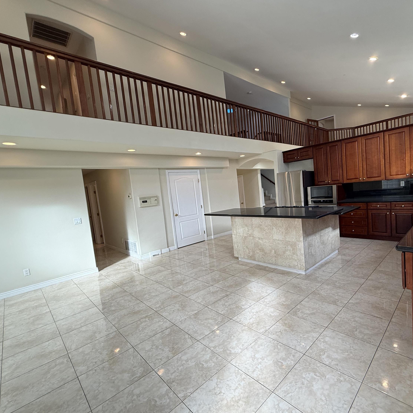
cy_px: 209
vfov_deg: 84.0
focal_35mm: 17
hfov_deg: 83.2
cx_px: 243
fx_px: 229
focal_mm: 2.22
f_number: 2.2
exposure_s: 1/120
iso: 125
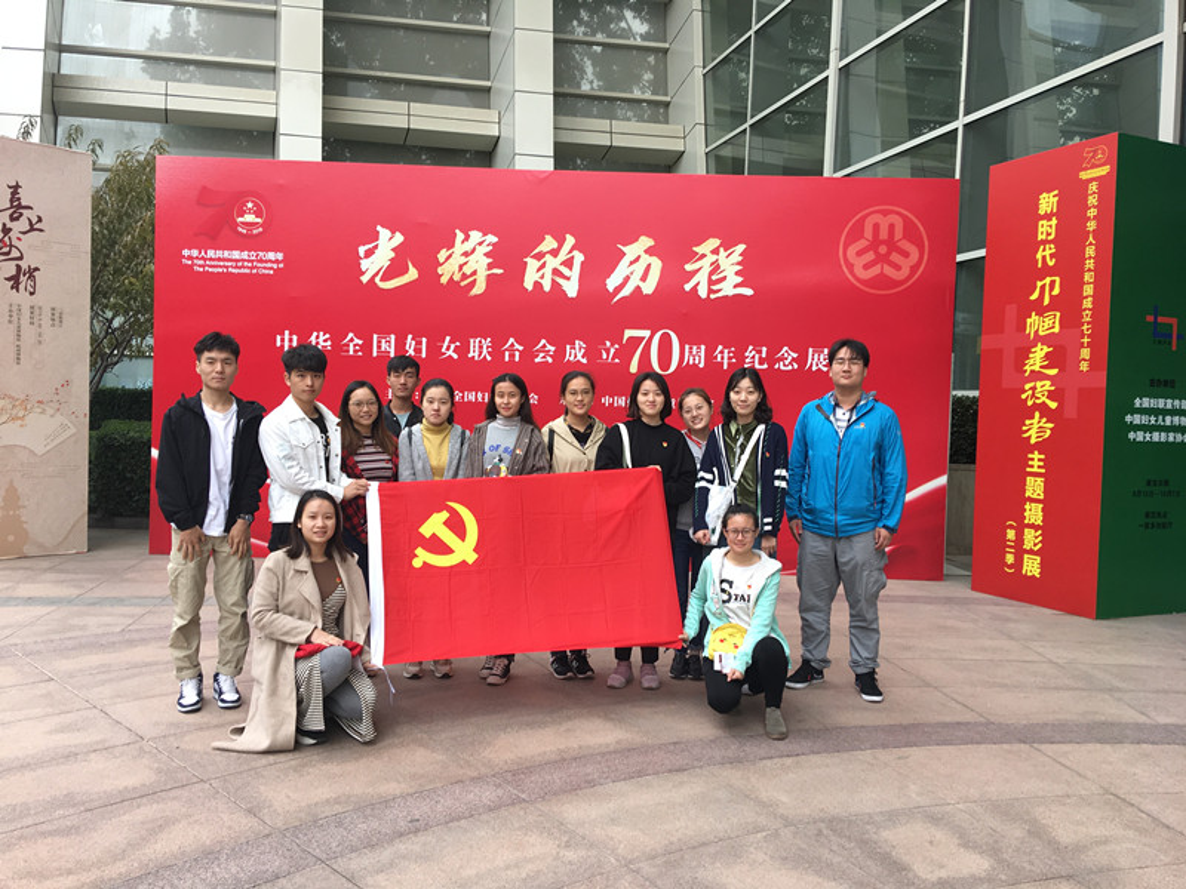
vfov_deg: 48.2
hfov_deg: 61.7
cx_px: 593
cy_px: 444
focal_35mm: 29
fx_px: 994
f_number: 2.2
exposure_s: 1/100
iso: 32
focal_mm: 4.15
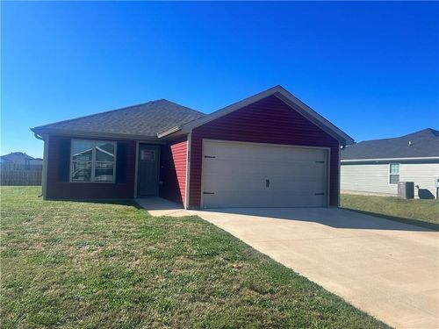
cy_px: 164
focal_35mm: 26
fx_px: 330
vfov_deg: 53.1
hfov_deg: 67.3
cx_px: 220
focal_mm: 5.7
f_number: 1.5
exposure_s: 1/3704
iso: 50
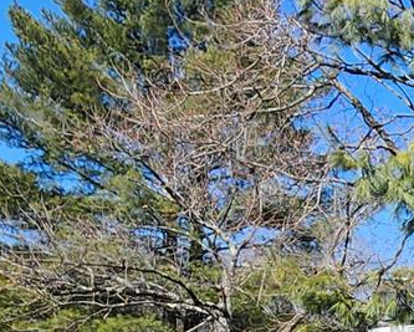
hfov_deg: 21.0
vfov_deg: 18.7
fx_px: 957
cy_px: 385
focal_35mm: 78
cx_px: 605
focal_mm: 2.2
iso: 50
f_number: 2.2
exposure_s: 1/1321
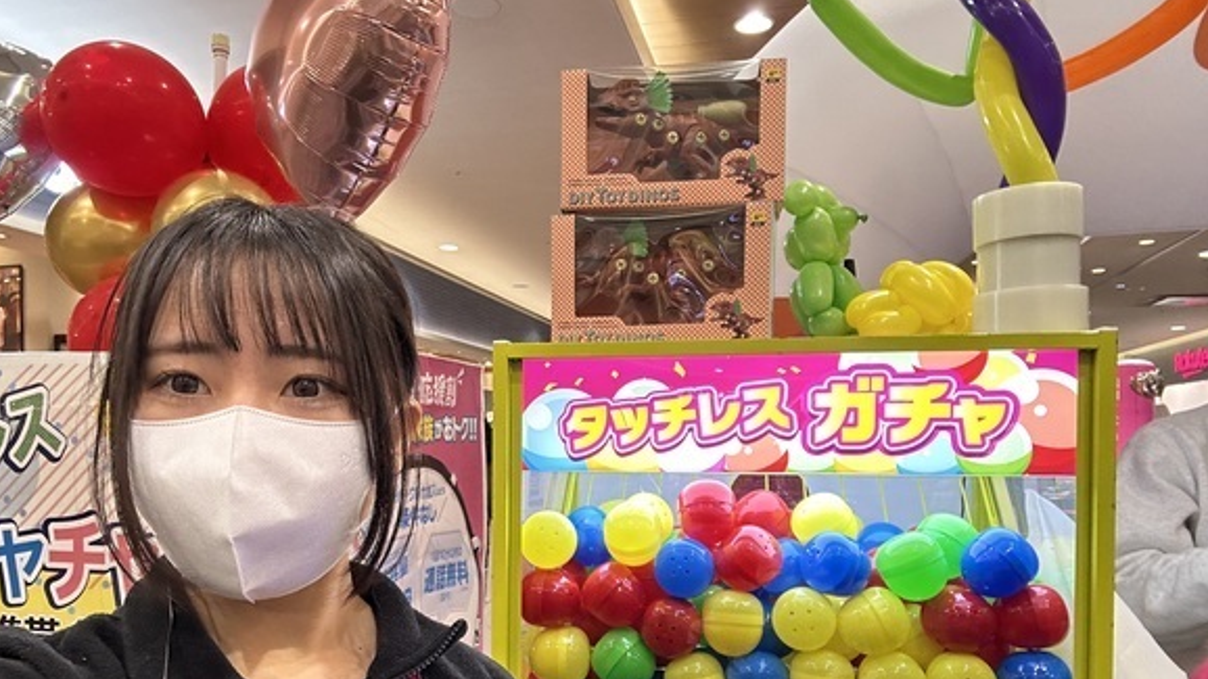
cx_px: 583
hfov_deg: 71.9
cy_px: 432
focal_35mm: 26
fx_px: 833
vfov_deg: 43.9
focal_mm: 2.69
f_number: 1.9
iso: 80
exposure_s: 1/60
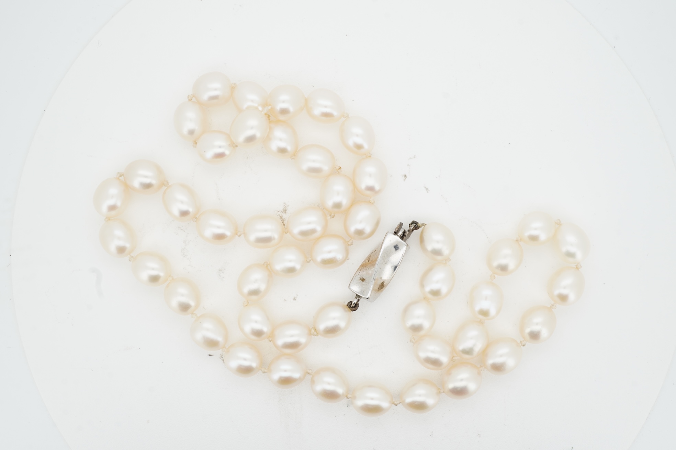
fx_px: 845
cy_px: 225
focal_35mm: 45
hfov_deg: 43.6
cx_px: 338
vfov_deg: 29.9
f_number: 22
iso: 125
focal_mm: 30
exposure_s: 1/80
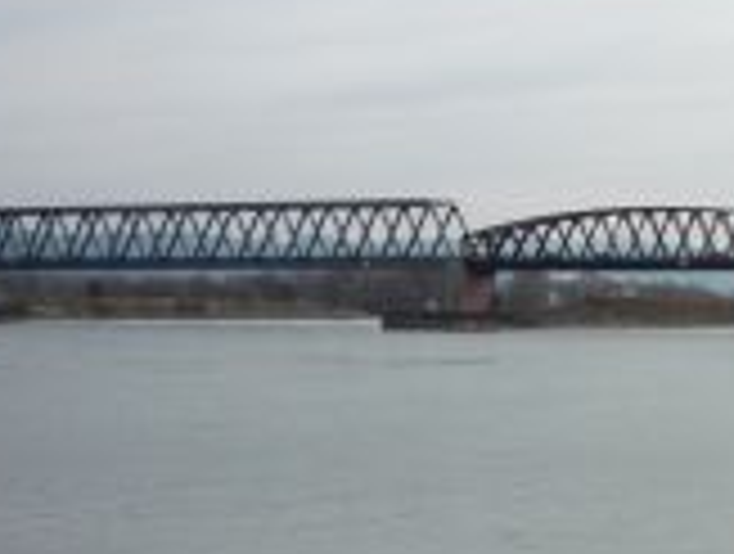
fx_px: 1998
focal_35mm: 94
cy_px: 315
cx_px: 874
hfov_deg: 19.6
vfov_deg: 15.8
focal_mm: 5.2
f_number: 5.6
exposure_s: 1/400
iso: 100
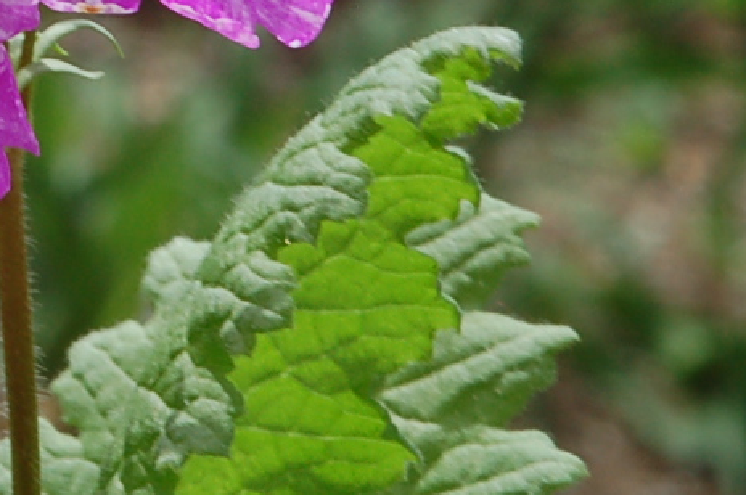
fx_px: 10566
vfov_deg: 2.7
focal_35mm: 511
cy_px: -166
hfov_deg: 4.0
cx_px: -445
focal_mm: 105
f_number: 32
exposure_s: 1/80
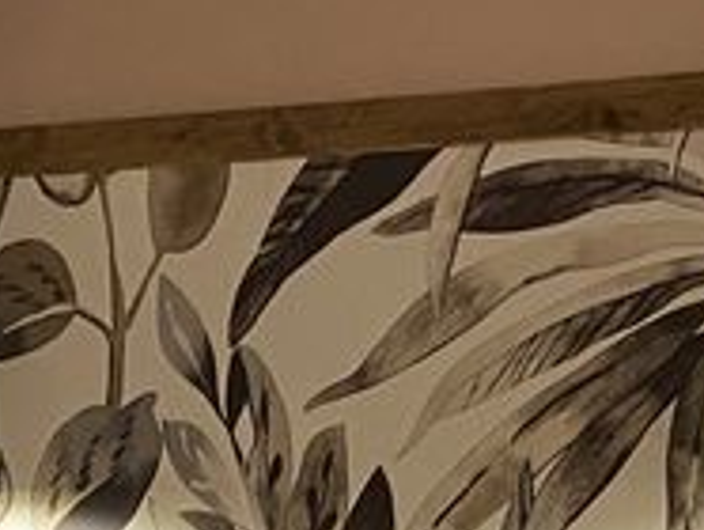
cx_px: 95
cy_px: 859
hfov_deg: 13.7
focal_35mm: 143
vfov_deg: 10.0
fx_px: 2912
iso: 400
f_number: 1.8
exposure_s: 1/33
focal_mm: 4.25
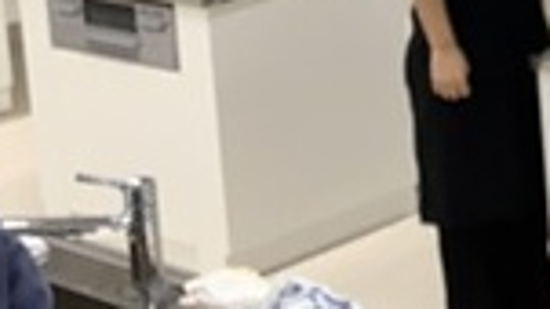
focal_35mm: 143
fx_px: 2086
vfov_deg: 8.3
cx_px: 769
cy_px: -200
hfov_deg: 14.2
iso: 100
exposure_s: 1/60
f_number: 2.4
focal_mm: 3.3
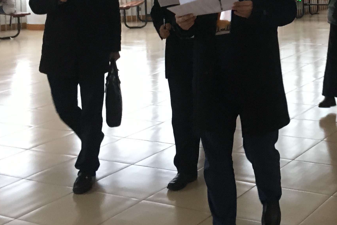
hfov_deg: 27.9
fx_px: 665
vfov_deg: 18.1
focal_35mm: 71
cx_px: 269
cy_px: -53
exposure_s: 1/33
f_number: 2.2
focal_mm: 4.15
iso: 160
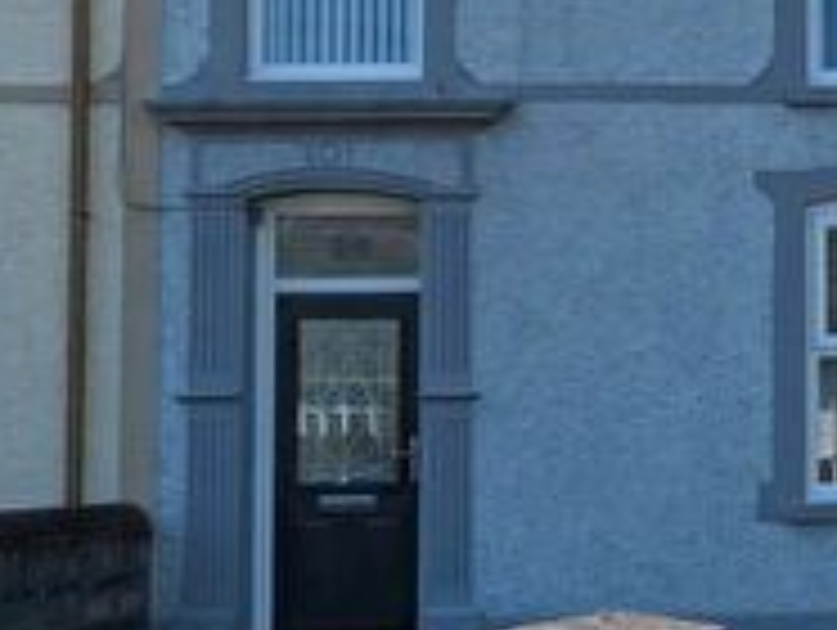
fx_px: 2179
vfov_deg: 16.4
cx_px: 1154
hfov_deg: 19.6
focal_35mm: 90
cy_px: 272
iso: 19
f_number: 1.68
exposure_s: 1/1541
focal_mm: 6.9
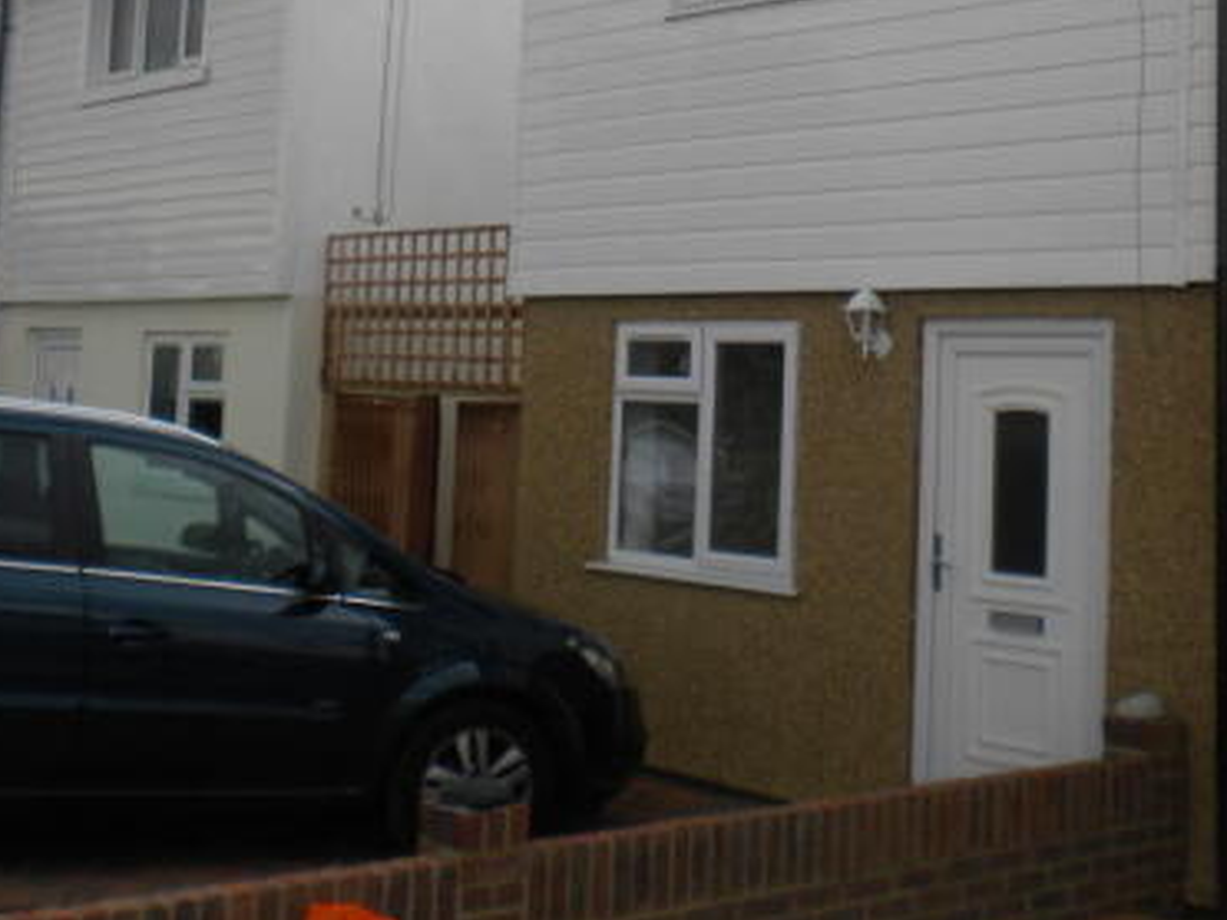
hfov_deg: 34.9
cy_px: 204
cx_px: 676
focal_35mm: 55
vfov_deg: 26.1
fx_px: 1949
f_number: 4.6
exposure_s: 1/273
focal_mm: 6.3
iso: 80
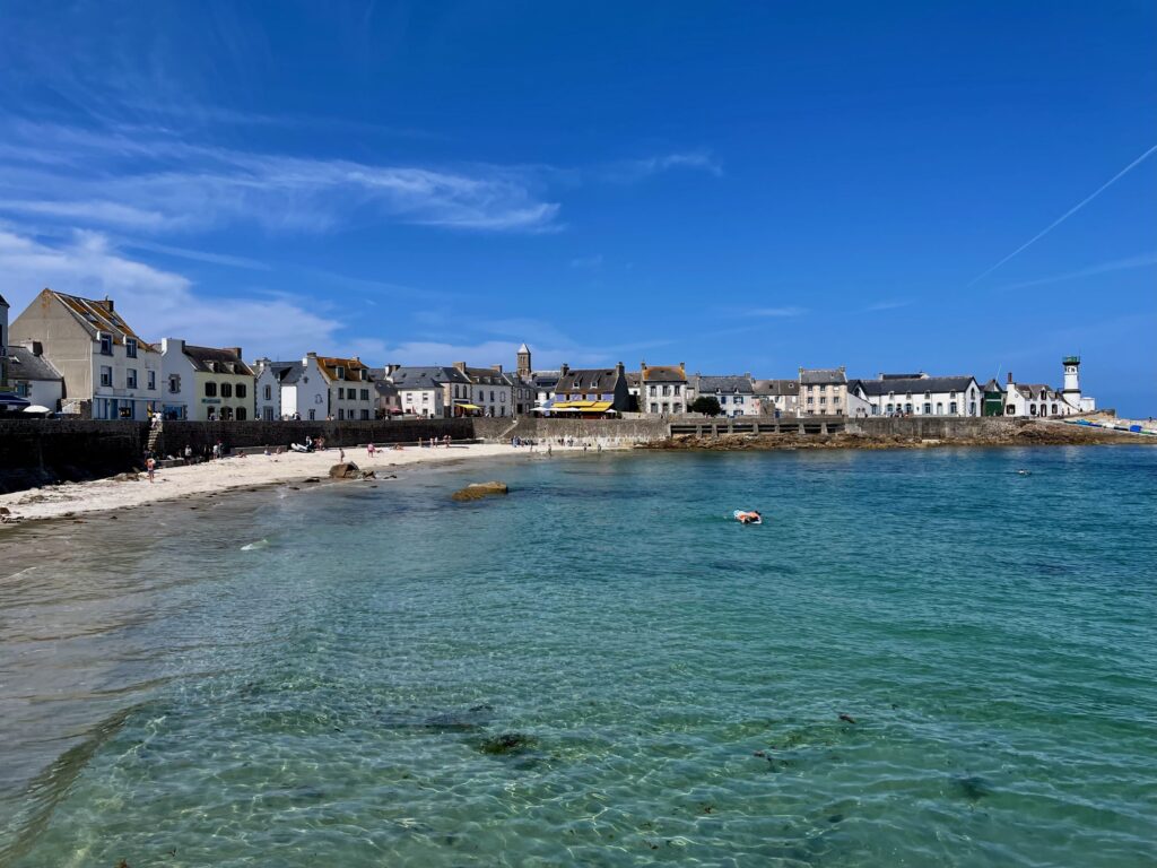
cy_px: 434
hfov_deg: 67.3
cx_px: 578
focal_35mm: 26
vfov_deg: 53.1
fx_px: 869
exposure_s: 1/4651
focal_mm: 4.2
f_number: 1.6
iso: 32
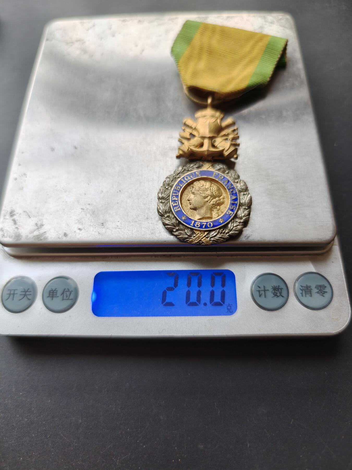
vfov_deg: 73.9
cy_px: 235
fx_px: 312
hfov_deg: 58.9
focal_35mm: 23
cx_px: 176
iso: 250
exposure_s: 1/195
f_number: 1.6
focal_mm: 6.06
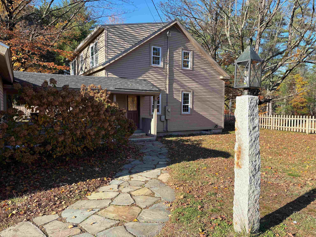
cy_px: 118
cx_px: 158
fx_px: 237
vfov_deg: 53.1
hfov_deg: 67.3
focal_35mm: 26
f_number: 1.6
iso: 50
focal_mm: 5.96
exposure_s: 1/1047
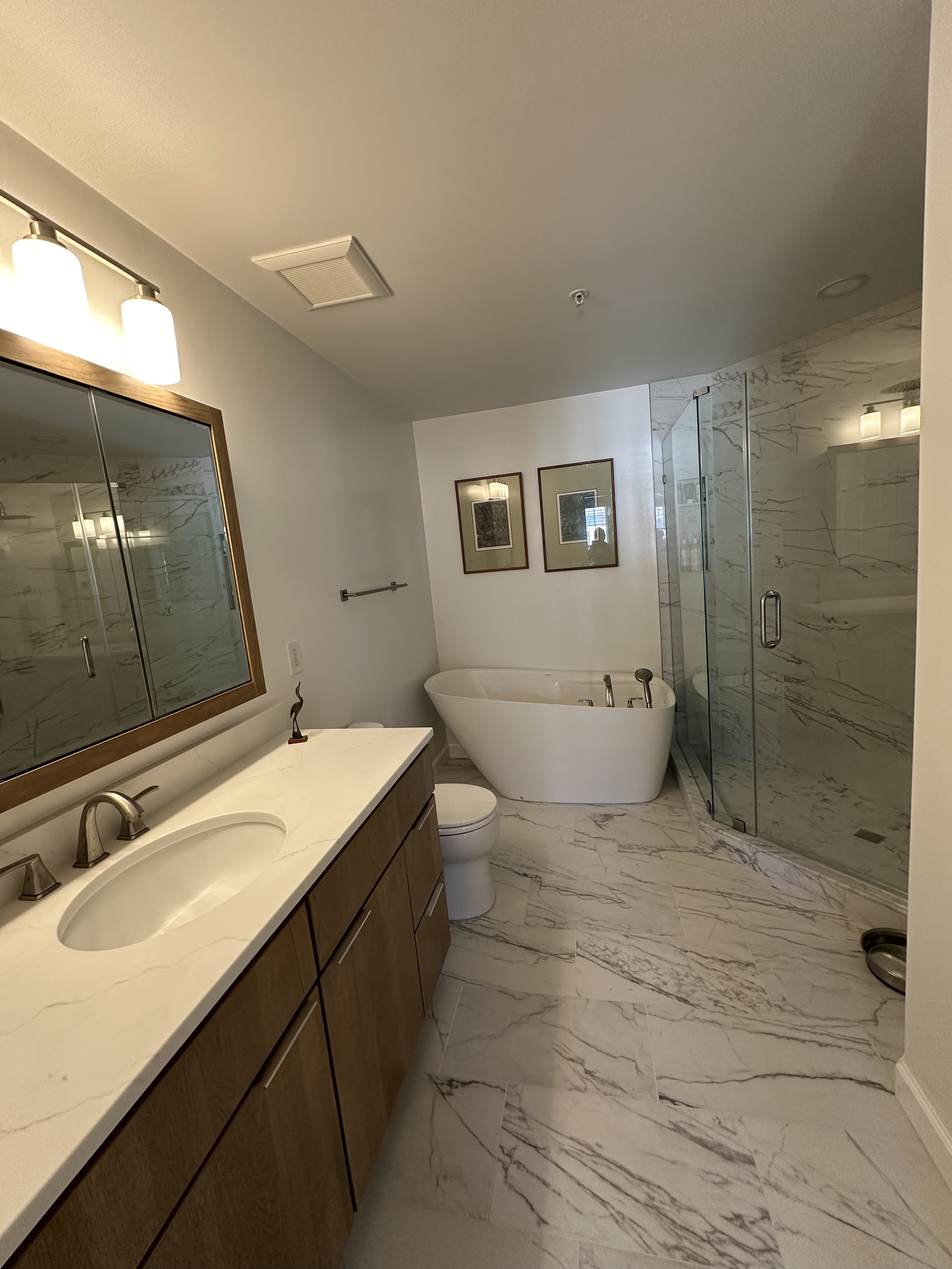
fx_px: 513
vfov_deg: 102.1
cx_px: 476
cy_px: 634
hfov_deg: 85.7
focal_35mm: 14
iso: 160
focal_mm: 2.22
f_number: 2.2
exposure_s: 1/60
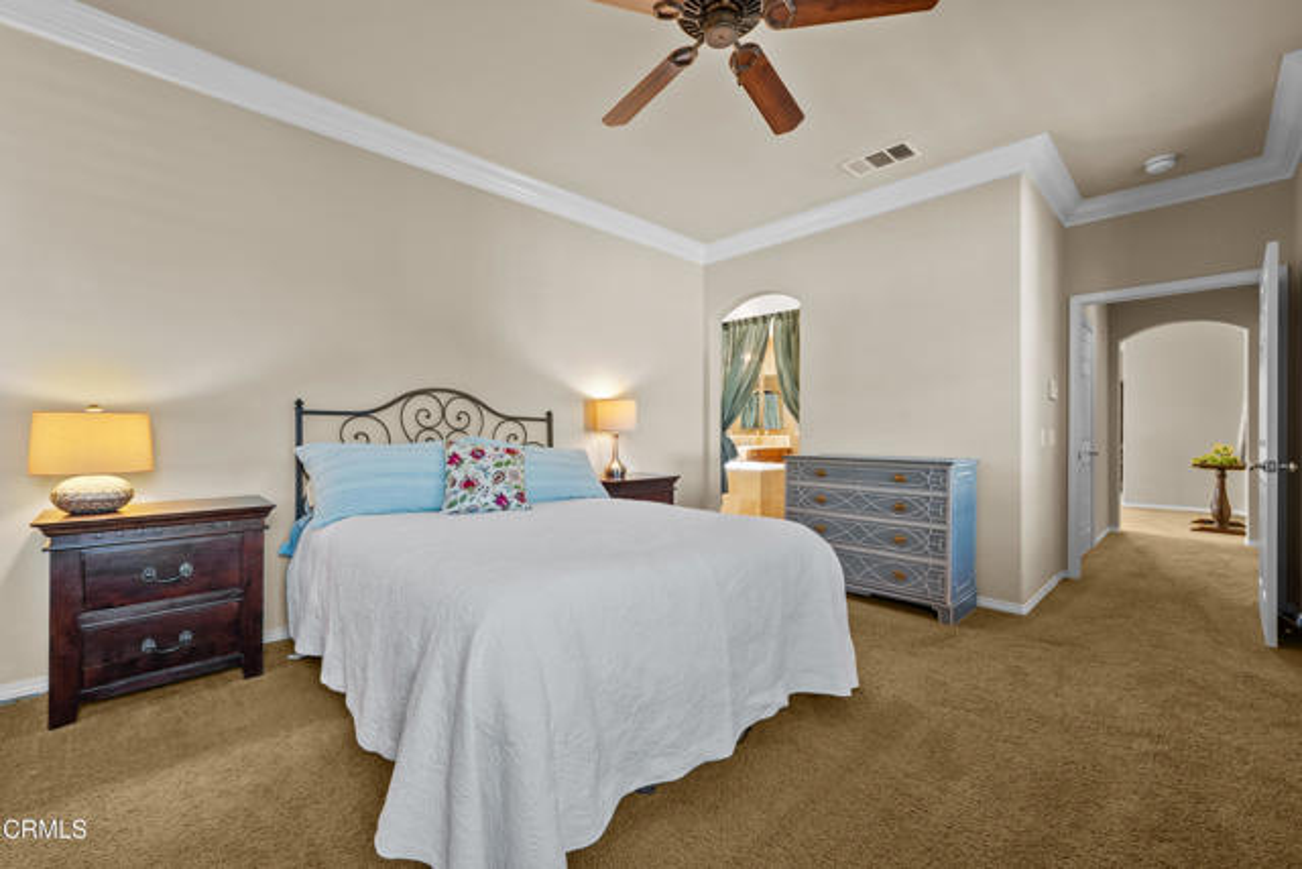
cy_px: 434
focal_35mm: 14
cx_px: 651
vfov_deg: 81.2
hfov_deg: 104.2
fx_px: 506
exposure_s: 2
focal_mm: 14
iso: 250
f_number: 9
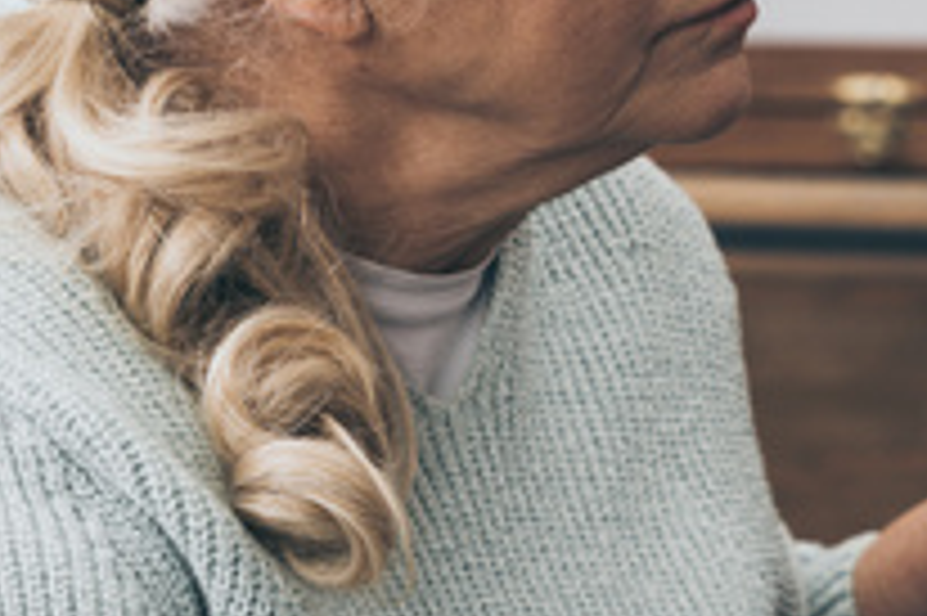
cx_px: 981
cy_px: 571
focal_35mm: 571
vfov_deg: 2.4
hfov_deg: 3.6
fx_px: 14691
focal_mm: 140
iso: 100
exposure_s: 1/200
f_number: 4
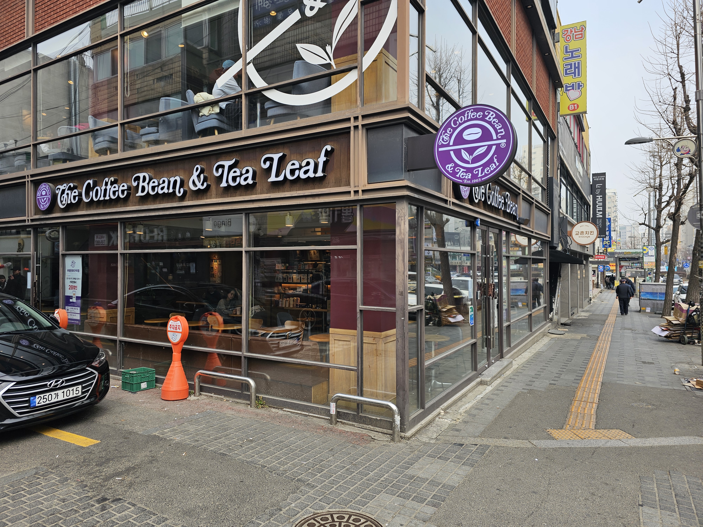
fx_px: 467
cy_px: 264
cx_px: 352
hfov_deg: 73.9
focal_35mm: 23
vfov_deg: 58.9
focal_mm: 6.3
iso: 10
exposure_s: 1/357
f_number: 1.7
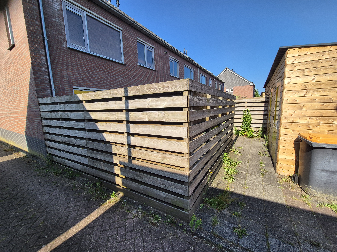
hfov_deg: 106.2
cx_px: 168
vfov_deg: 89.9
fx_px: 127
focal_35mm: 13
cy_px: 126
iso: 50
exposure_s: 1/1532
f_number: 2.2
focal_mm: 2.2
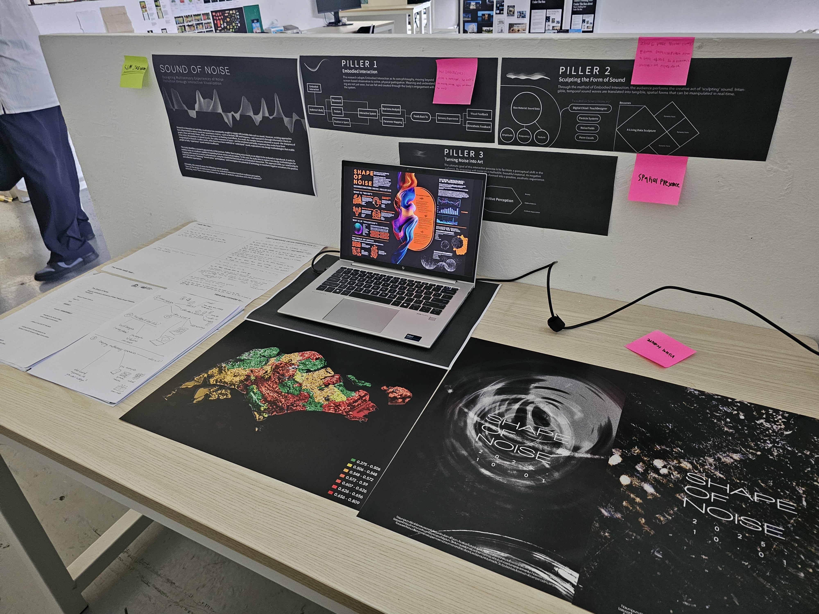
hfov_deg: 73.9
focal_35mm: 23
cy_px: 307
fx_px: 544
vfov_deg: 58.9
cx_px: 410
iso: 800
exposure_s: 1/50
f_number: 1.7
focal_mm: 6.3
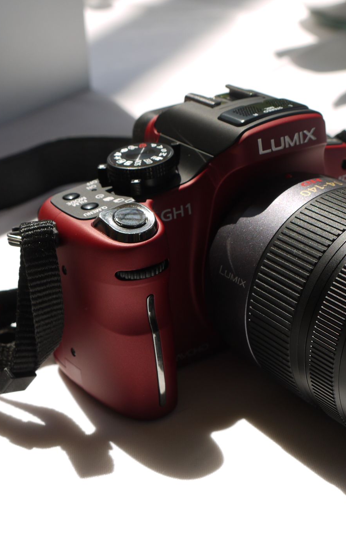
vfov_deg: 31.1
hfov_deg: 19.7
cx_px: 176
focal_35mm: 66
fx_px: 995
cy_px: 273
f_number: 6.3
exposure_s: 1/160
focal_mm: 23
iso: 100
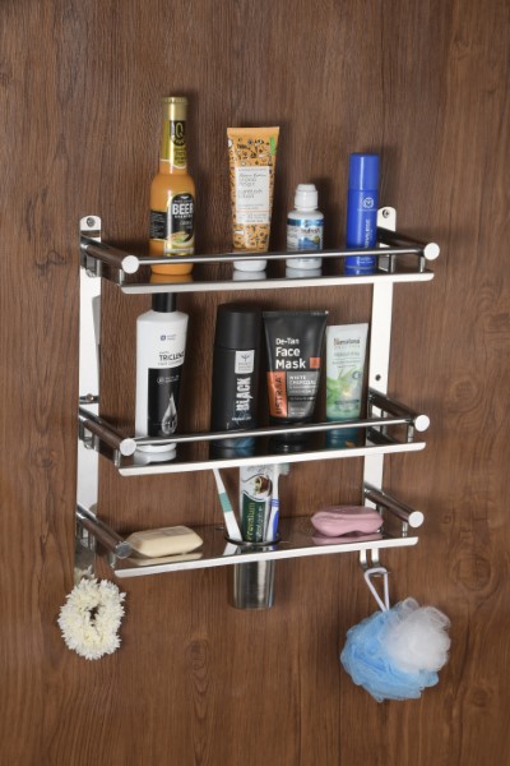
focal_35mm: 105
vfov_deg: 19.5
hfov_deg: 13.0
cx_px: 255
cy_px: 383
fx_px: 2231
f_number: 13
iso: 160
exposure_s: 1/25
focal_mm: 70
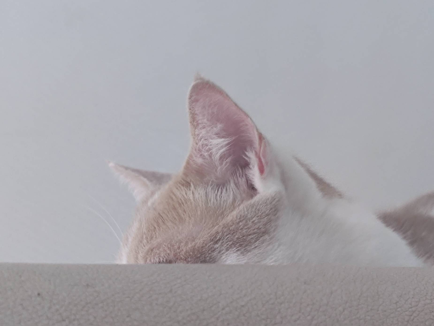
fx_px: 803
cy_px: 163
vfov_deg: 22.9
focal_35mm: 64
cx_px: 217
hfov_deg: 30.3
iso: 1276
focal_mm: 5.58
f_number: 1.6
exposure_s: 1/33
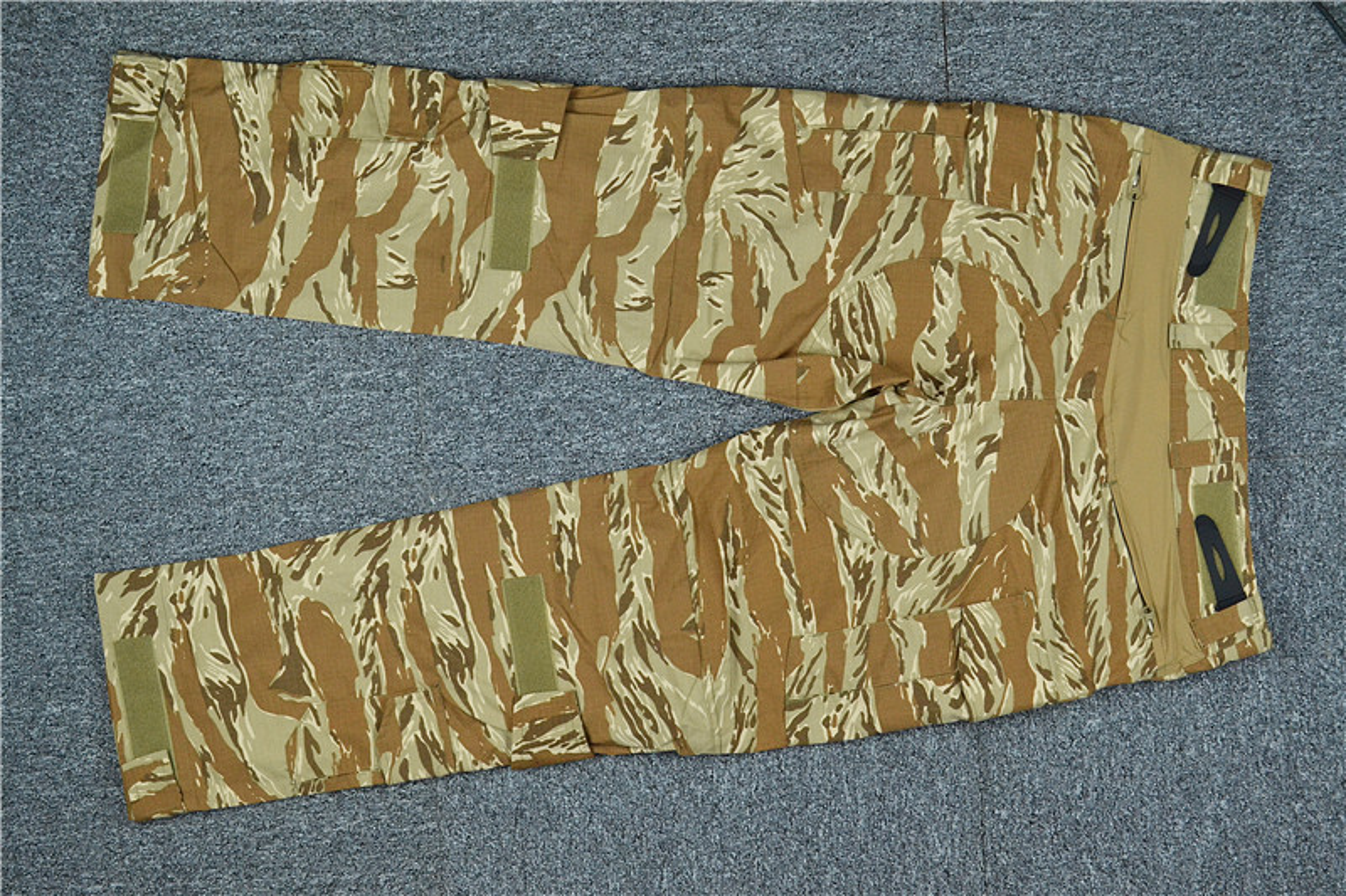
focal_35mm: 48
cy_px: 448
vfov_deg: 28.1
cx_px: 673
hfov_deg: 41.1
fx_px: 1794
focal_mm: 32
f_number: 8
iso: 1600
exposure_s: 1/160
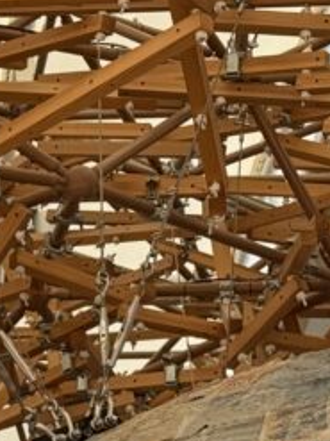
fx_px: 2532
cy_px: 411
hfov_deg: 7.3
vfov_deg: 9.9
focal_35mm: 199
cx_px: -252
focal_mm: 6.76
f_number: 1.78
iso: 64
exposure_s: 1/1149
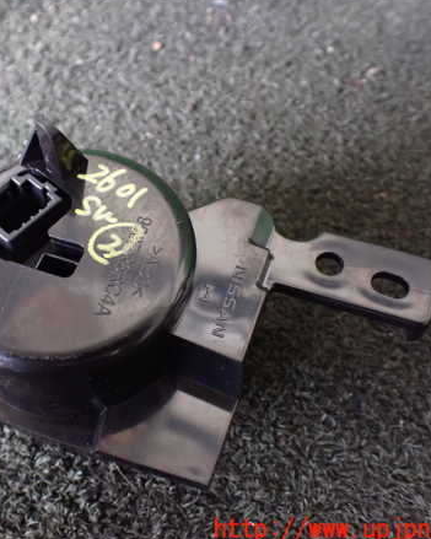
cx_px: 123
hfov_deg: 36.7
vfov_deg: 45.8
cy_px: 269
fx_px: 638
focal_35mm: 40
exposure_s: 1/30
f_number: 2.3
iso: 1250
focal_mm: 5.4
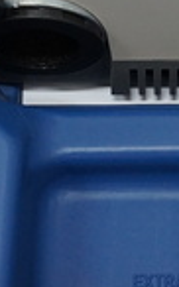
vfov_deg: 17.0
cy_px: 24
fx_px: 946
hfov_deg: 10.6
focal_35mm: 121
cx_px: 210
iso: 1000
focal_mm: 16
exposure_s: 1/60
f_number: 4
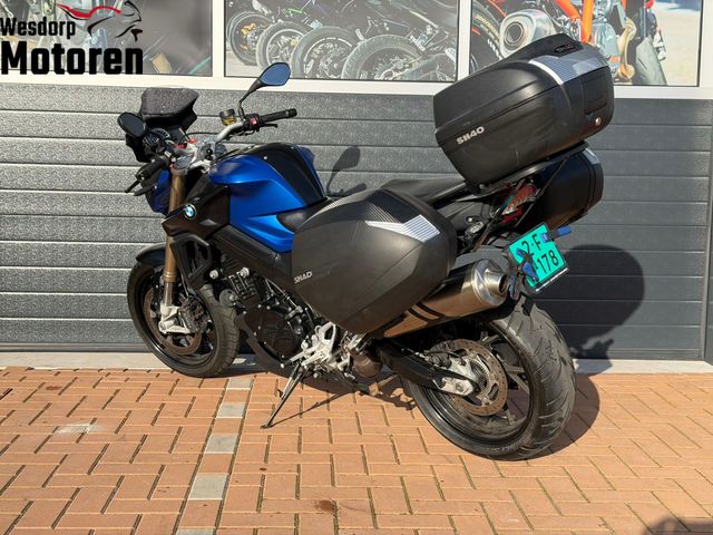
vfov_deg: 30.3
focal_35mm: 48
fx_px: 989
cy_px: 268
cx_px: 356
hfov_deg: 39.7
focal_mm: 6.76
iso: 64
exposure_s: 1/2577
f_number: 1.78
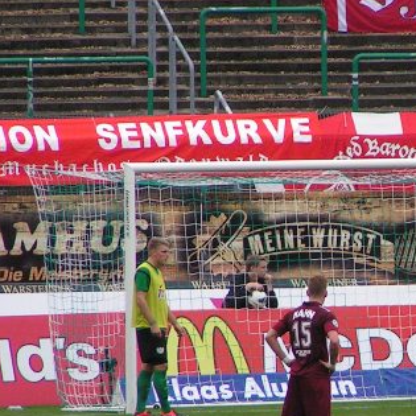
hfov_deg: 2.1
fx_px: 11611
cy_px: 259
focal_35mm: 854
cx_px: 391
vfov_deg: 2.1
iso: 125
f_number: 3.5
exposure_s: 1/400
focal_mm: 58
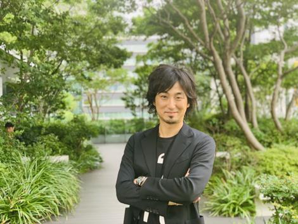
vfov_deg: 28.1
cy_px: 112
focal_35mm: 52
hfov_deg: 36.8
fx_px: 448
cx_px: 149
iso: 64
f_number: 2.4
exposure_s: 1/122
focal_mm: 6
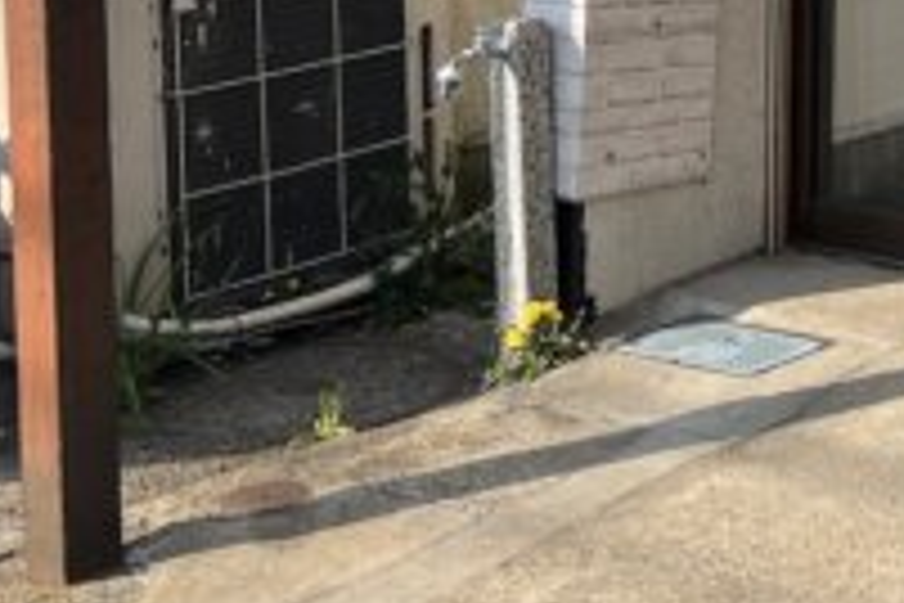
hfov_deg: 18.0
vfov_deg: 13.2
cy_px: -128
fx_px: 2536
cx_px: 1358
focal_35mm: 101
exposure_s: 1/1199
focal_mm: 5.1
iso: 50
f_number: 1.6
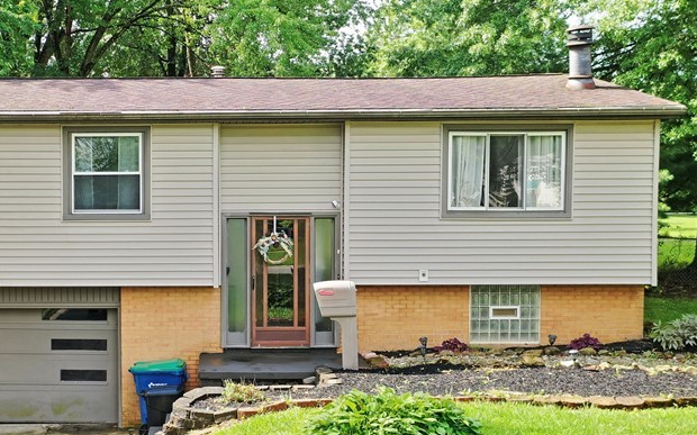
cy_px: 247
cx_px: 205
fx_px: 949
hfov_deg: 39.6
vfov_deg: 25.8
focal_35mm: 50
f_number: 3.5
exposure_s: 1/60
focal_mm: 10.26
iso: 100
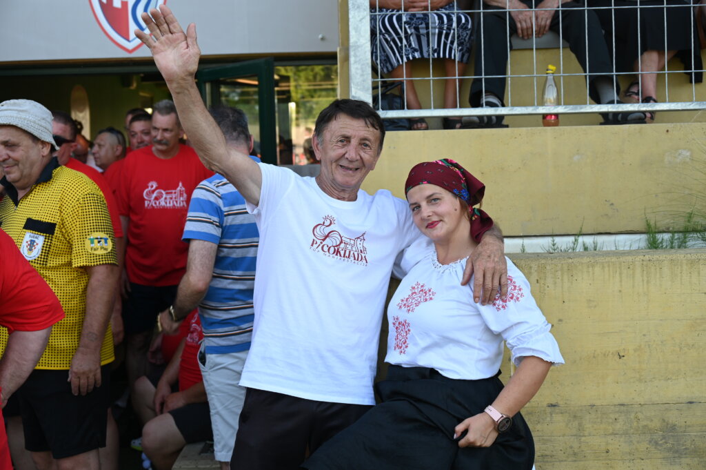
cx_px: 353
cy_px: 235
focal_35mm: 52
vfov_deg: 25.9
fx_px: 1019
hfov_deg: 38.2
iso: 110
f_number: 5.6
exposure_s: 1/60
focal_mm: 52
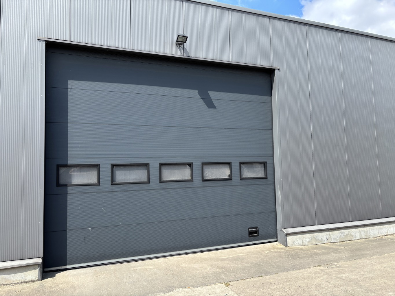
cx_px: 198
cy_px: 148
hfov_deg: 67.3
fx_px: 297
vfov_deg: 53.1
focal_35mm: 26
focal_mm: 5.96
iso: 50
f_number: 1.6
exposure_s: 1/1178
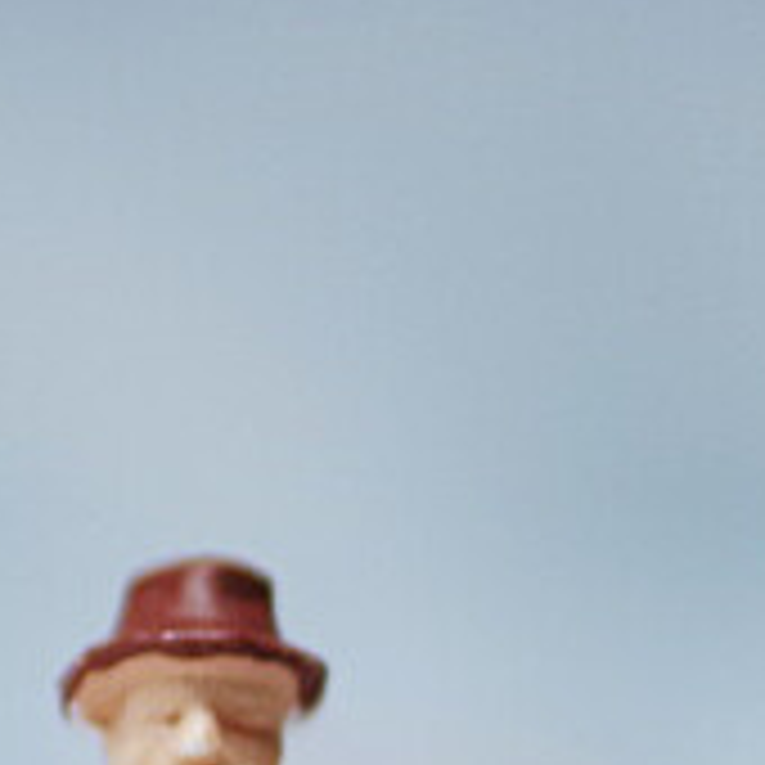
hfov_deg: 1.9
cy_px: 1046
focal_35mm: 916
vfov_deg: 1.9
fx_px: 22903
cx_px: 2016
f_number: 4
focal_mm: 100
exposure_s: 1/160
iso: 400
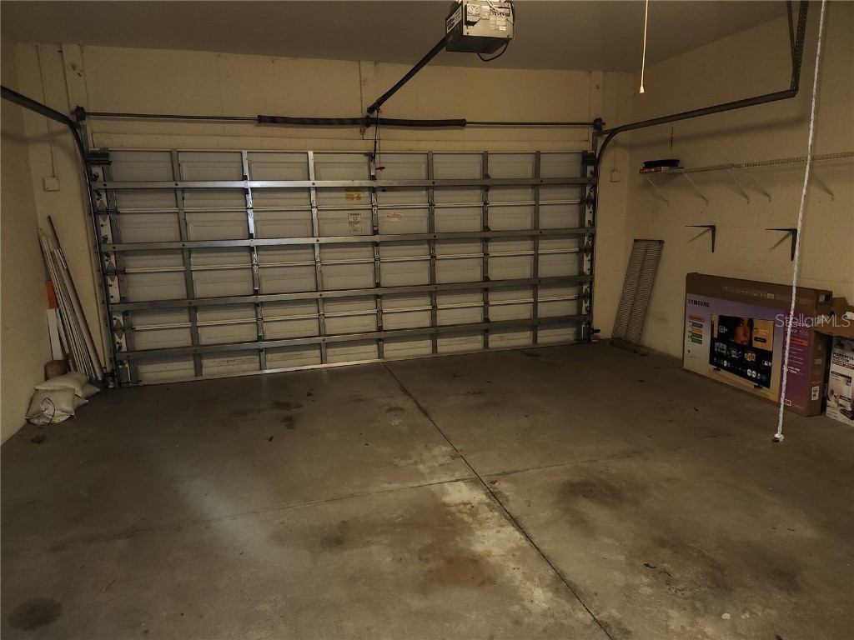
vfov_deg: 58.9
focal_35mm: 23
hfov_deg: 73.9
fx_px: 567
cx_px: 427
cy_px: 320
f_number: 1.8
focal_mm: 5.4
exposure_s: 1/15
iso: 125
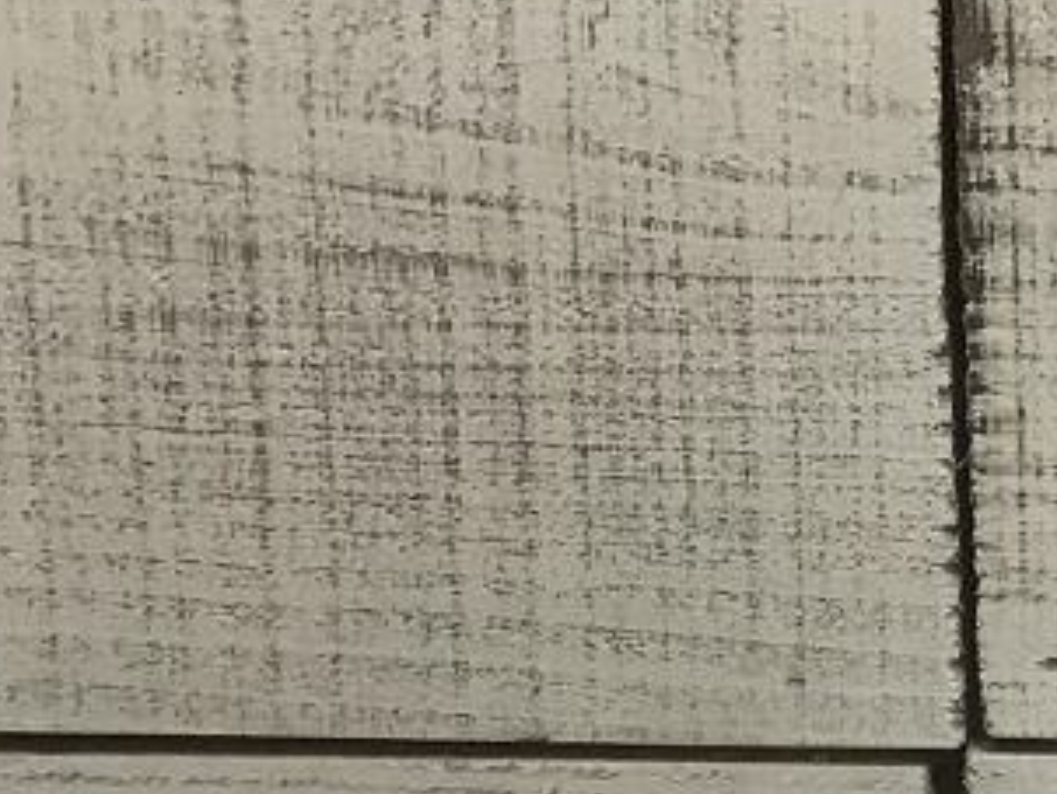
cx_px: 1463
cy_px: 962
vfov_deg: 13.7
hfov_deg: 17.3
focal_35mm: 105
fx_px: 3209
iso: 32
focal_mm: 3.3
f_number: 2.4
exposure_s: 1/33
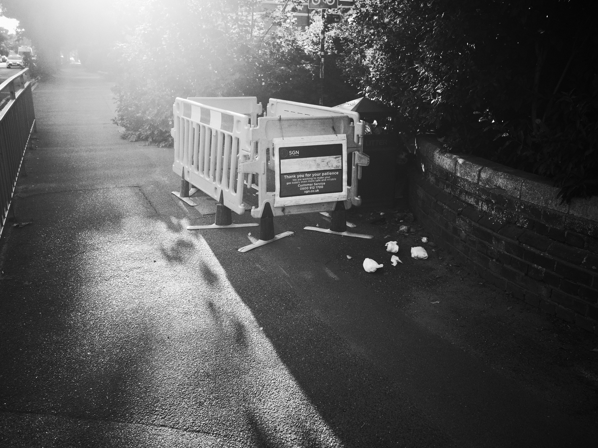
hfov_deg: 58.4
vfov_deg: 45.4
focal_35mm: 31
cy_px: 226
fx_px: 536
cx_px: 301
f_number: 2.8
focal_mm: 18.3
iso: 200
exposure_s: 1/200
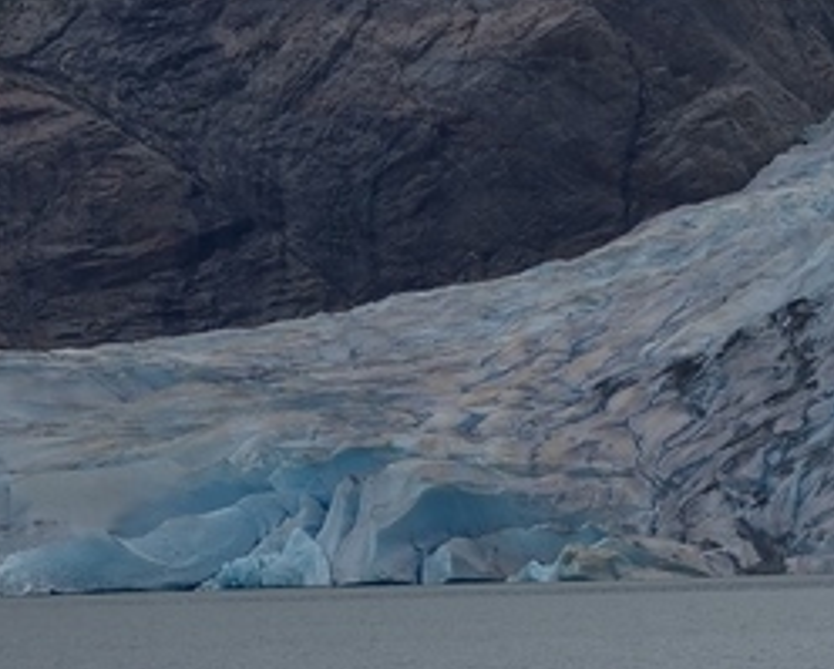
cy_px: 27
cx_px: 1412
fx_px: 8971
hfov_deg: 5.3
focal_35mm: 363
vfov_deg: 4.3
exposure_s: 1/320
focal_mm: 75
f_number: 9
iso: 100
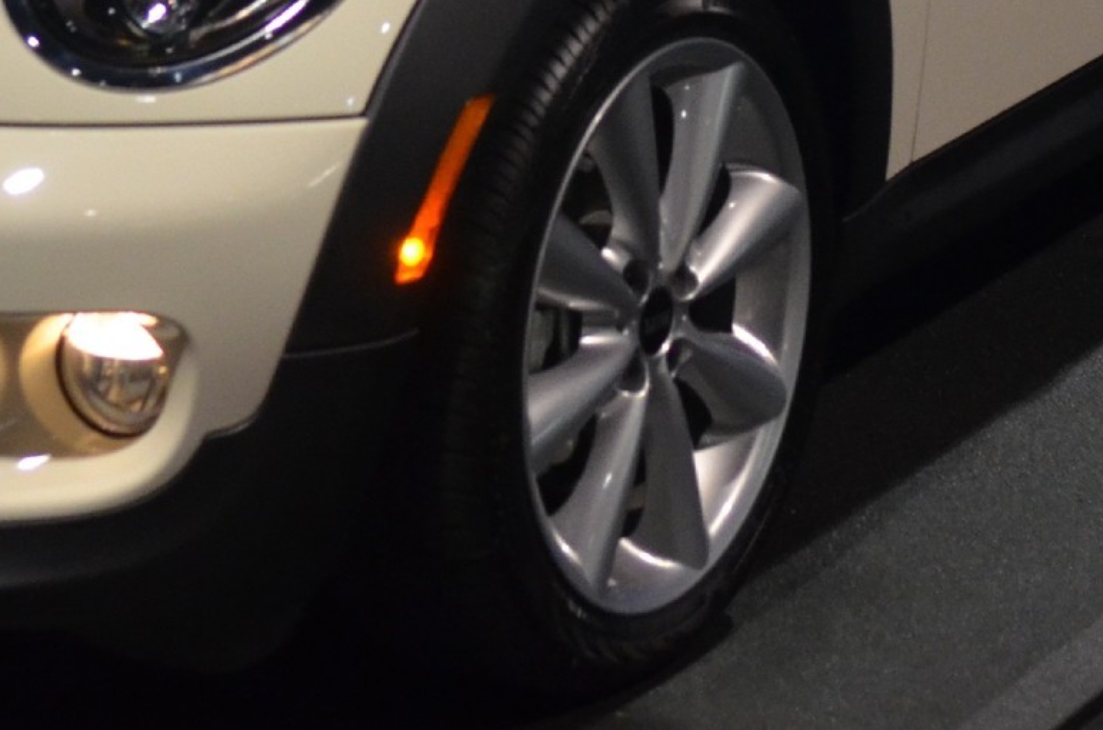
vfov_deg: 8.9
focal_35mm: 151
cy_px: -324
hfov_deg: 13.6
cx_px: 410
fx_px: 4604
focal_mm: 31
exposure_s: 1/100
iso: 1600
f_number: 2.8
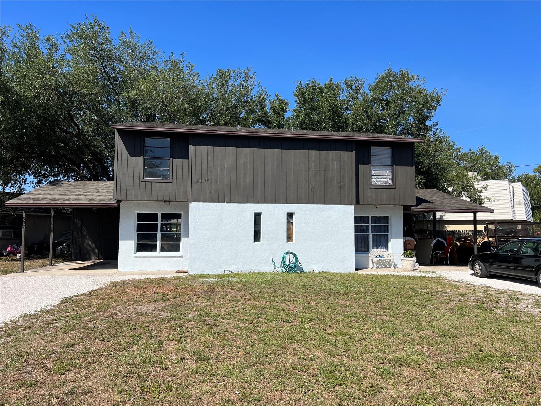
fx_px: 406
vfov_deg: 53.1
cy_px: 203
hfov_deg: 67.3
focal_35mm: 26
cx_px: 270
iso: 50
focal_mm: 5.7
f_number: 1.5
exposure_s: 1/4831
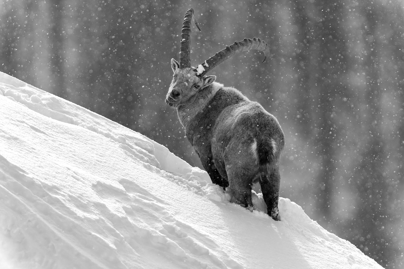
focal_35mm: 1050
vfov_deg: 1.3
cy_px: 134
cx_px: 202
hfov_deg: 2.0
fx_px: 11780
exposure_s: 1/3200
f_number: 5.6
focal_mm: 700
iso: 2200
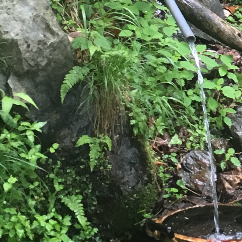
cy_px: -130
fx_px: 1028
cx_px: 323
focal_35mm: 130
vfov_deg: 12.7
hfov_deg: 12.9
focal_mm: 4.15
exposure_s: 1/30
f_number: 2.2
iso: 32
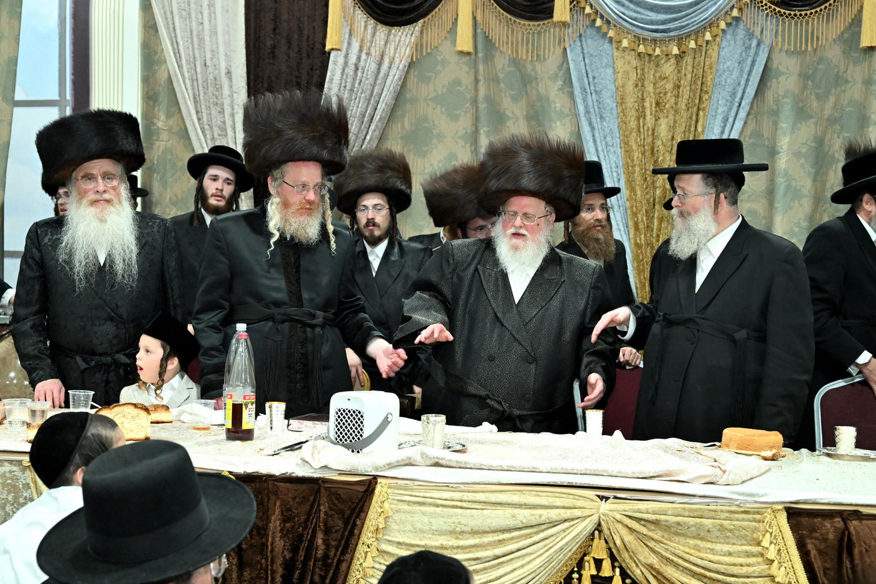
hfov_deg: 43.6
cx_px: 438
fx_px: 1095
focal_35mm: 45
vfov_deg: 29.9
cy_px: 292
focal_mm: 45
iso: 4000
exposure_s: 1/200
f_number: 5
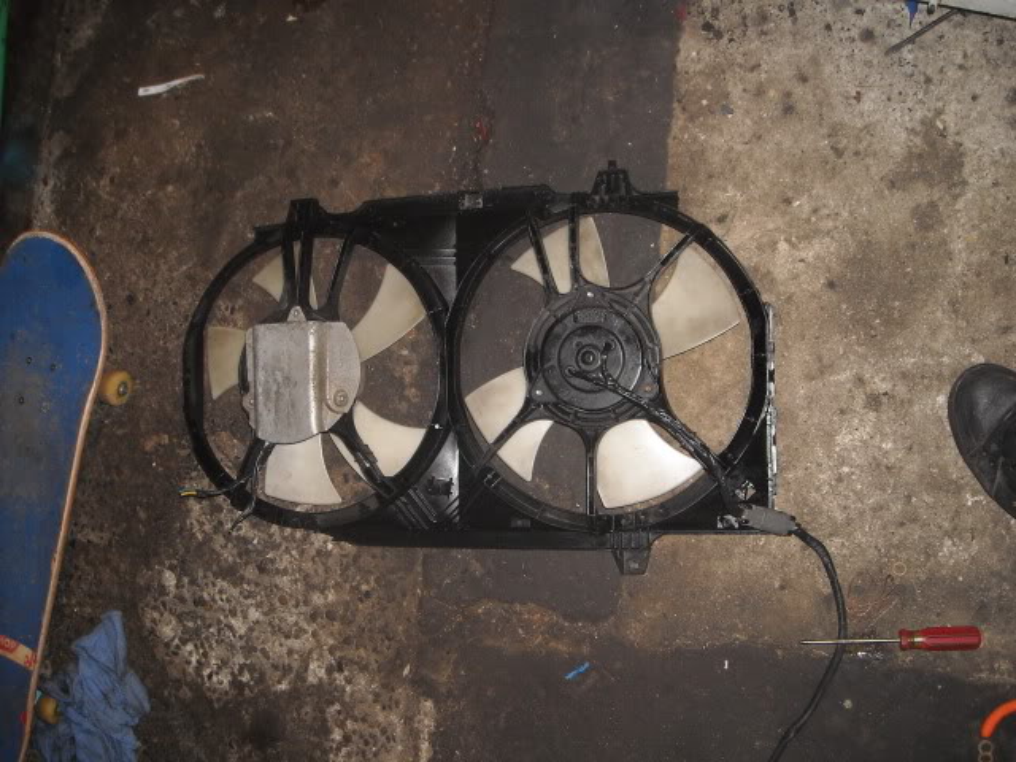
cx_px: 508
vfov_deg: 40.7
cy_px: 381
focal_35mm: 35
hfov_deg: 52.6
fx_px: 1027
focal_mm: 5.7
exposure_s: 1/60
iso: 100
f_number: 2.8
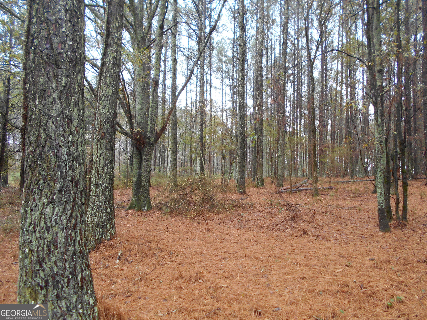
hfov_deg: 67.3
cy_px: 160
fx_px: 321
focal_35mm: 26
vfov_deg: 53.1
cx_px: 214
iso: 125
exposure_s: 1/30
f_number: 3.2
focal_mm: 4.6
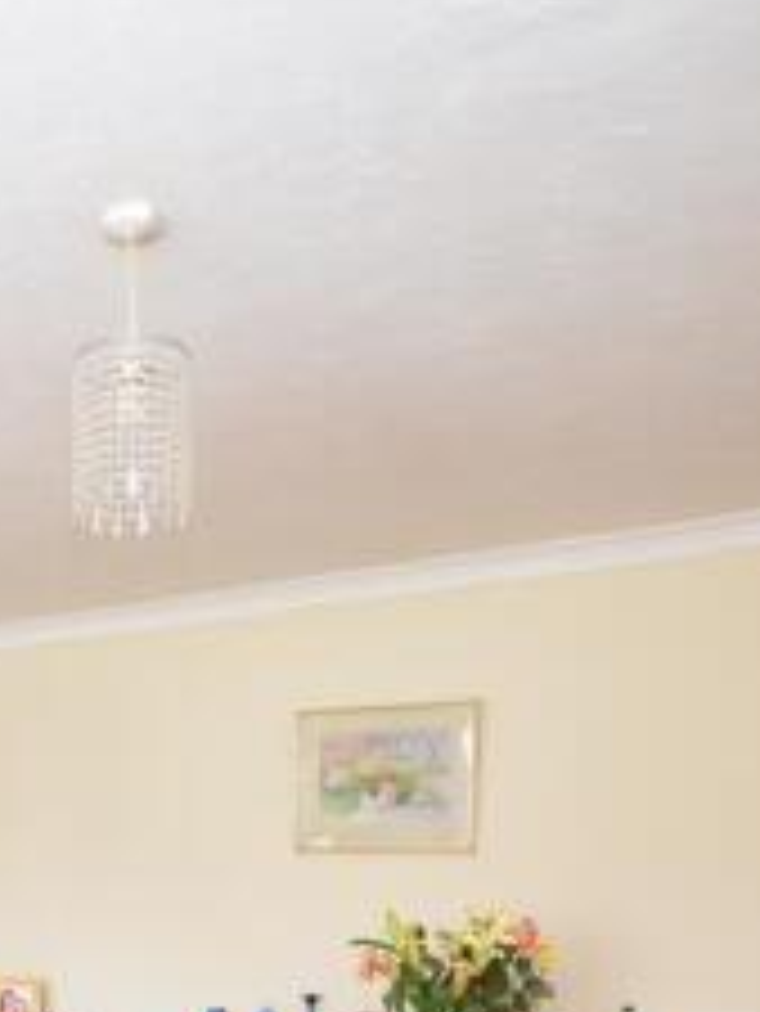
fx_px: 1228
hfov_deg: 29.7
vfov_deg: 41.4
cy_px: 904
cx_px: -144
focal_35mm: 42
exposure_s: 1/15
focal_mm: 10
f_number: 4
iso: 100
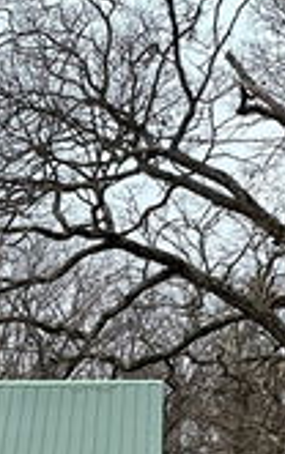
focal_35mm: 252
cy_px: 503
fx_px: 3126
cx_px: -206
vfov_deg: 8.3
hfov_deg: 5.2
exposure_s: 1/218
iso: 32
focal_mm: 9
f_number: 2.8
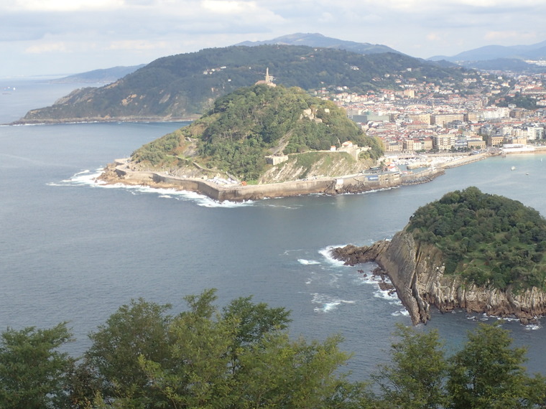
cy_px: 189
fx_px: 978
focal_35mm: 62
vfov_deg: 23.6
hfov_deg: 31.0
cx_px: 364
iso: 100
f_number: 4.5
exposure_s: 1/320
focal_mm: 8.41
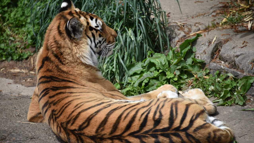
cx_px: 127
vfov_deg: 3.9
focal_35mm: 315
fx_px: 2121
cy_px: 82
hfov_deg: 6.9
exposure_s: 1/640
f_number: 5.6
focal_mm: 300
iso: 160
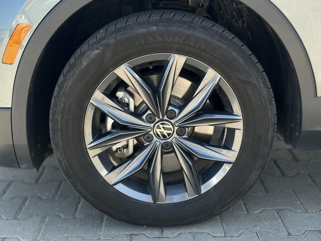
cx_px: 160
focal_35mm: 48
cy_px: 120
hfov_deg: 39.7
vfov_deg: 30.3
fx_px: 445
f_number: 1.78
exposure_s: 1/756
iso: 80
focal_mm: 6.86
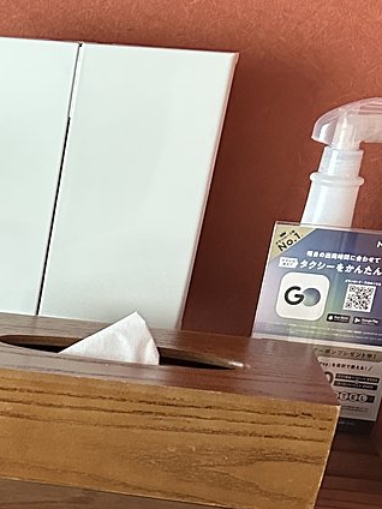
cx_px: -285
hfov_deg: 15.0
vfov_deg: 21.4
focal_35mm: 87
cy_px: 558
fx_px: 1280
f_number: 1.78
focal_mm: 6.86
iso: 1000
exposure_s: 1/43
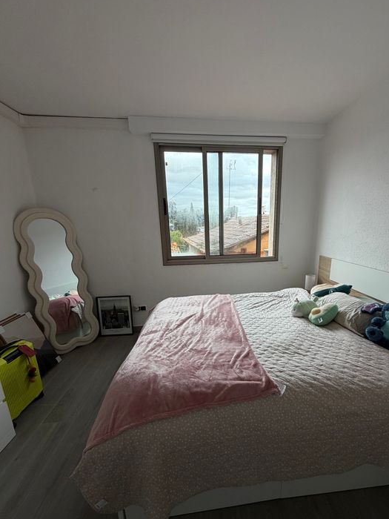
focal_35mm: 16
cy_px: 288
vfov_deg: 94.1
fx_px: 240
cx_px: 222
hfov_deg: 77.7
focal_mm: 2.22
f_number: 2.2
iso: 80
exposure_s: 1/121
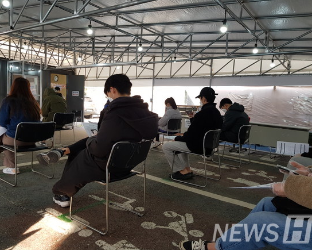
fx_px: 259
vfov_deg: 51.5
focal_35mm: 28
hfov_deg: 62.2
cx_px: 150
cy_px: 124
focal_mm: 4.2
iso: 80
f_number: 1.7
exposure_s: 1/120
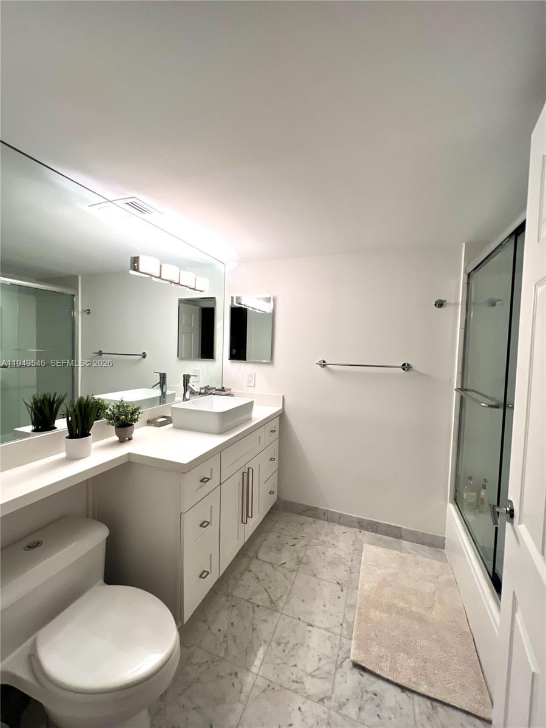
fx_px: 273
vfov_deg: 106.2
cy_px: 364
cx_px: 273
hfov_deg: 89.9
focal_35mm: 13
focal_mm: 1.57
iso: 125
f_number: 1.8
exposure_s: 1/120
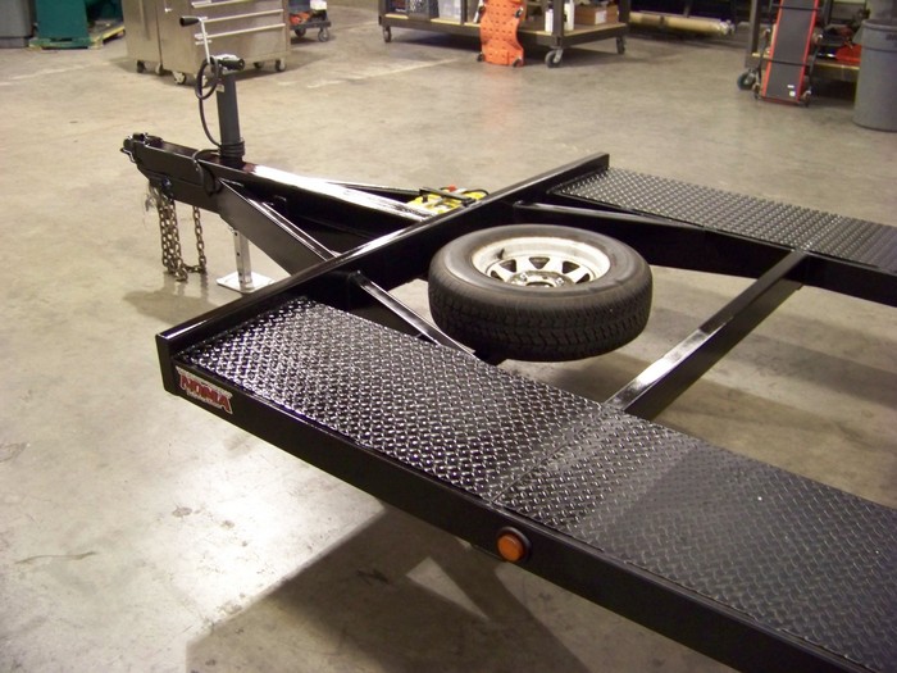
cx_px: 448
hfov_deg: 51.4
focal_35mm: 36
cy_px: 336
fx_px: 933
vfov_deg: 39.7
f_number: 2.8
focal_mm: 5.85
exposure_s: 1/20
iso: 400
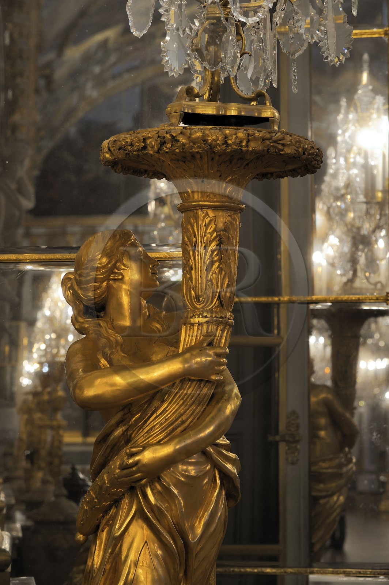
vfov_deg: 16.4
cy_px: 292
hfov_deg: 10.9
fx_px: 2029
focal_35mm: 125
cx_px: 194
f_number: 8
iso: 200
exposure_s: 6
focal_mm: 125
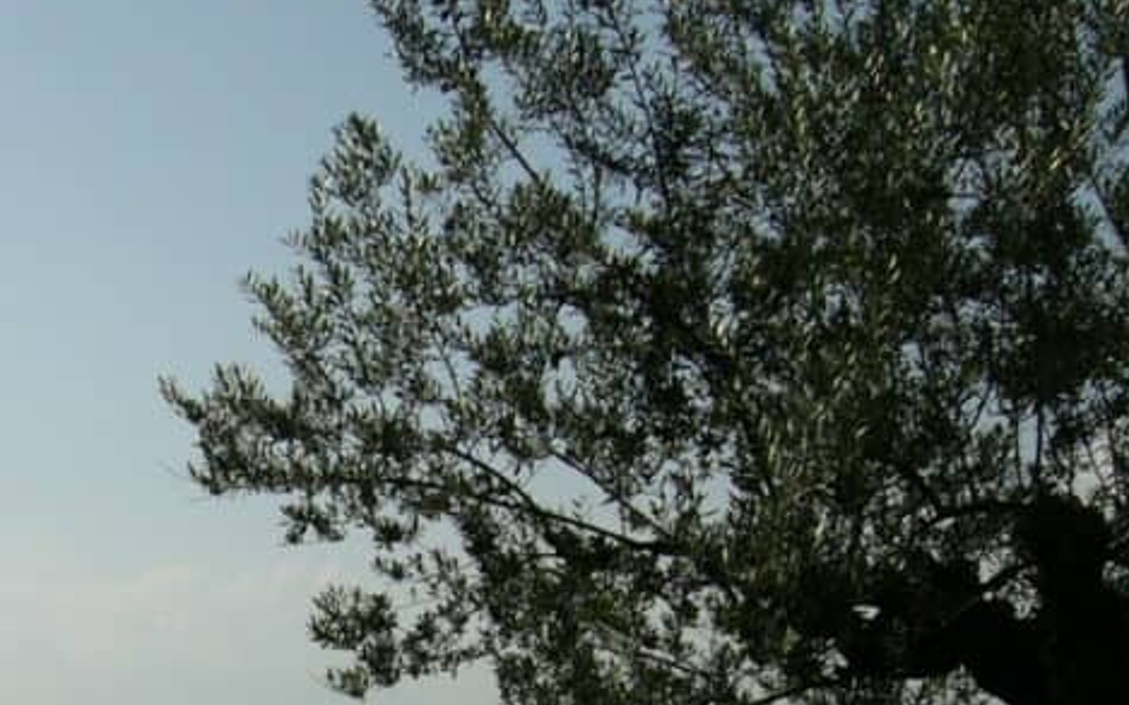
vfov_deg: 15.4
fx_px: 2492
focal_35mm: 81
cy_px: 900
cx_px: 306
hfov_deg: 25.3
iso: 50
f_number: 8
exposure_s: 1/400
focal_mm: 5.8
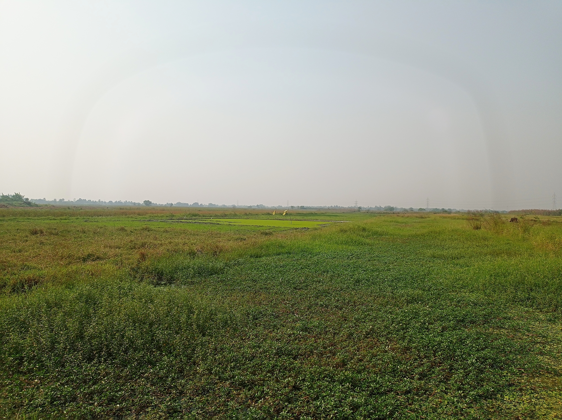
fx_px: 454
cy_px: 210
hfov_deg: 63.5
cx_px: 281
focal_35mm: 28
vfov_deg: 49.7
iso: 104
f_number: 1.79
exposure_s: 1/5988
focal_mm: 4.7
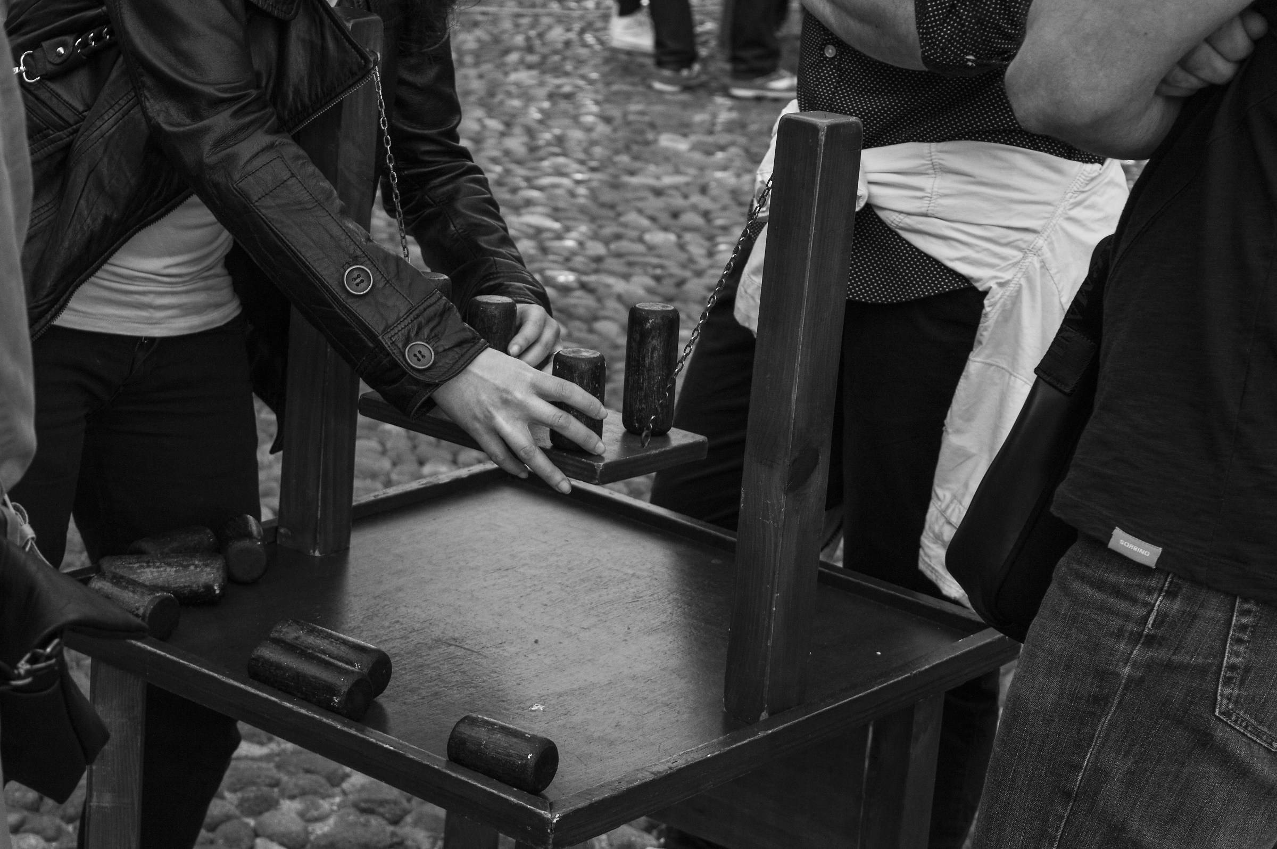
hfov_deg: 24.6
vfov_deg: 16.5
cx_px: 638
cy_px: 424
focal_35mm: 82
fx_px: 2923
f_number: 5.6
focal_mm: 55
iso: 800
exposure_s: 1/13
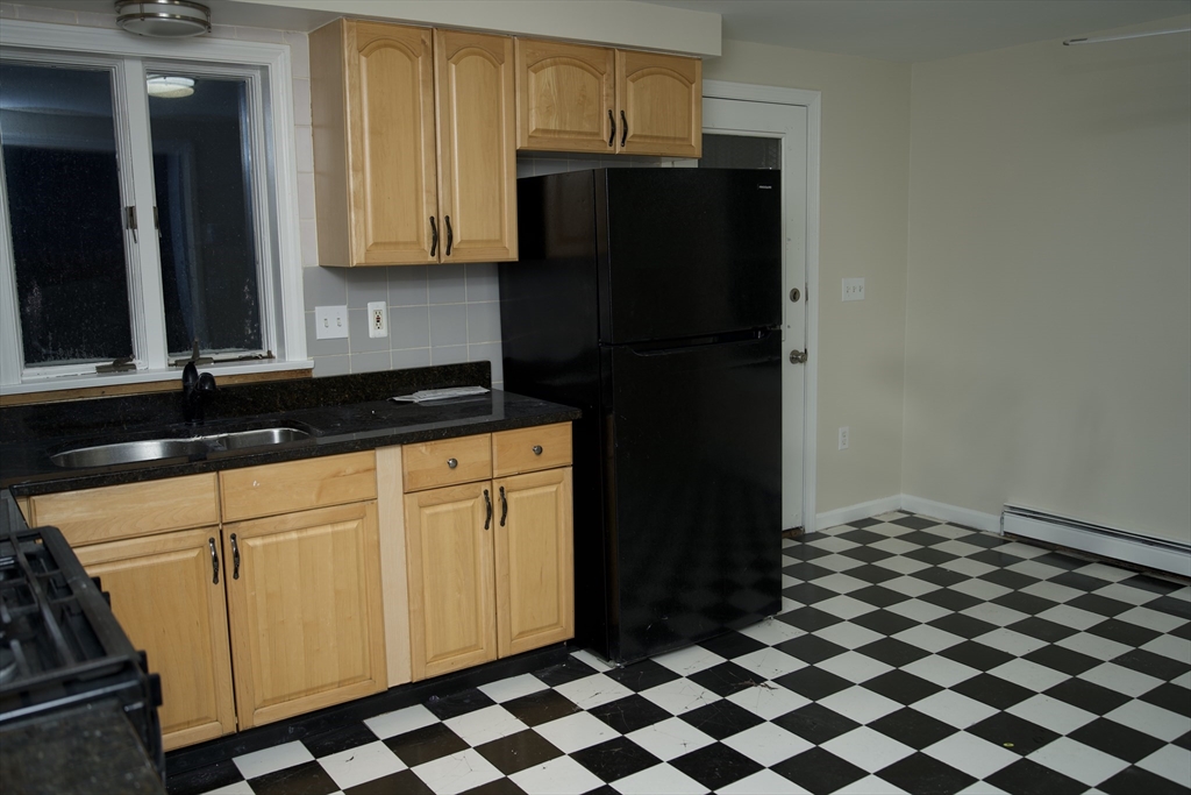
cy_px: 398
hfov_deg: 63.7
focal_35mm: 29
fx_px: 959
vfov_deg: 45.0
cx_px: 596
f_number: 2.8
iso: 160
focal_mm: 29
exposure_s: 1/125
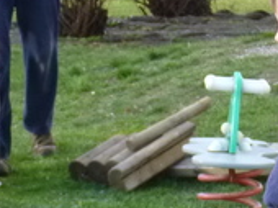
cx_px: 56
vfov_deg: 4.9
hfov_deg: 6.6
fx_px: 2422
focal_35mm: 302
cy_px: 179
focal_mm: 11.5
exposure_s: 1/80
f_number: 4.5
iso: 200
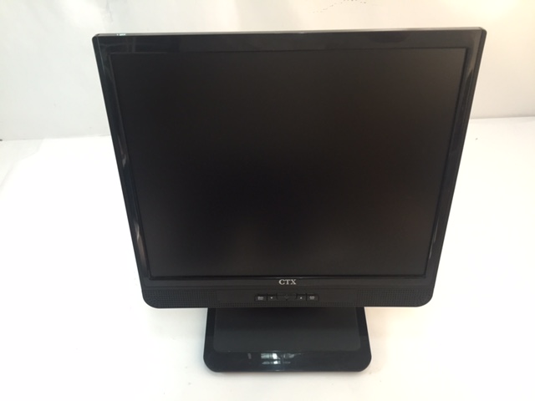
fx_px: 448
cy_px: 200
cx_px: 268
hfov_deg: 61.7
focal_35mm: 29
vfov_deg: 48.2
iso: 160
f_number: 2.2
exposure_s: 1/33
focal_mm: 4.15
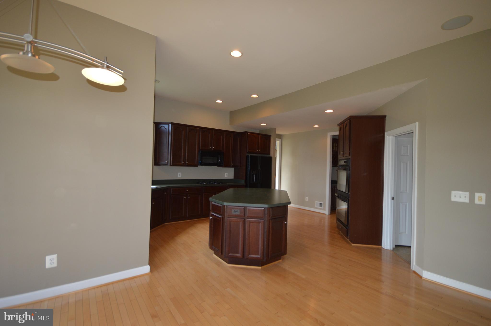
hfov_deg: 100.4
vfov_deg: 77.2
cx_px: 246
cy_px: 163
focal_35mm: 15
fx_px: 204
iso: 360
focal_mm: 10
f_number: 4
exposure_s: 1/125
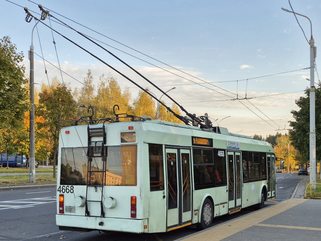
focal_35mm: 23
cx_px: 160
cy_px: 120
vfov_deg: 58.9
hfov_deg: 73.9
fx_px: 213
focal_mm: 5.4
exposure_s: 1/238
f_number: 1.8
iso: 25
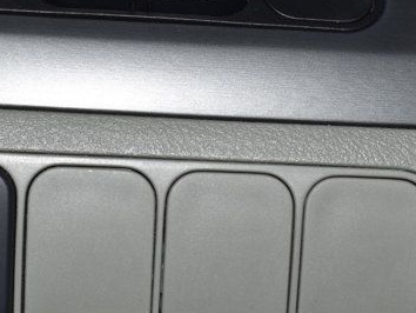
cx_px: 152
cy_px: 189
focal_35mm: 100
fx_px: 1203
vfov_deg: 14.8
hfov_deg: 19.6
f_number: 8
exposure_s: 1/60
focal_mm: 24
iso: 100
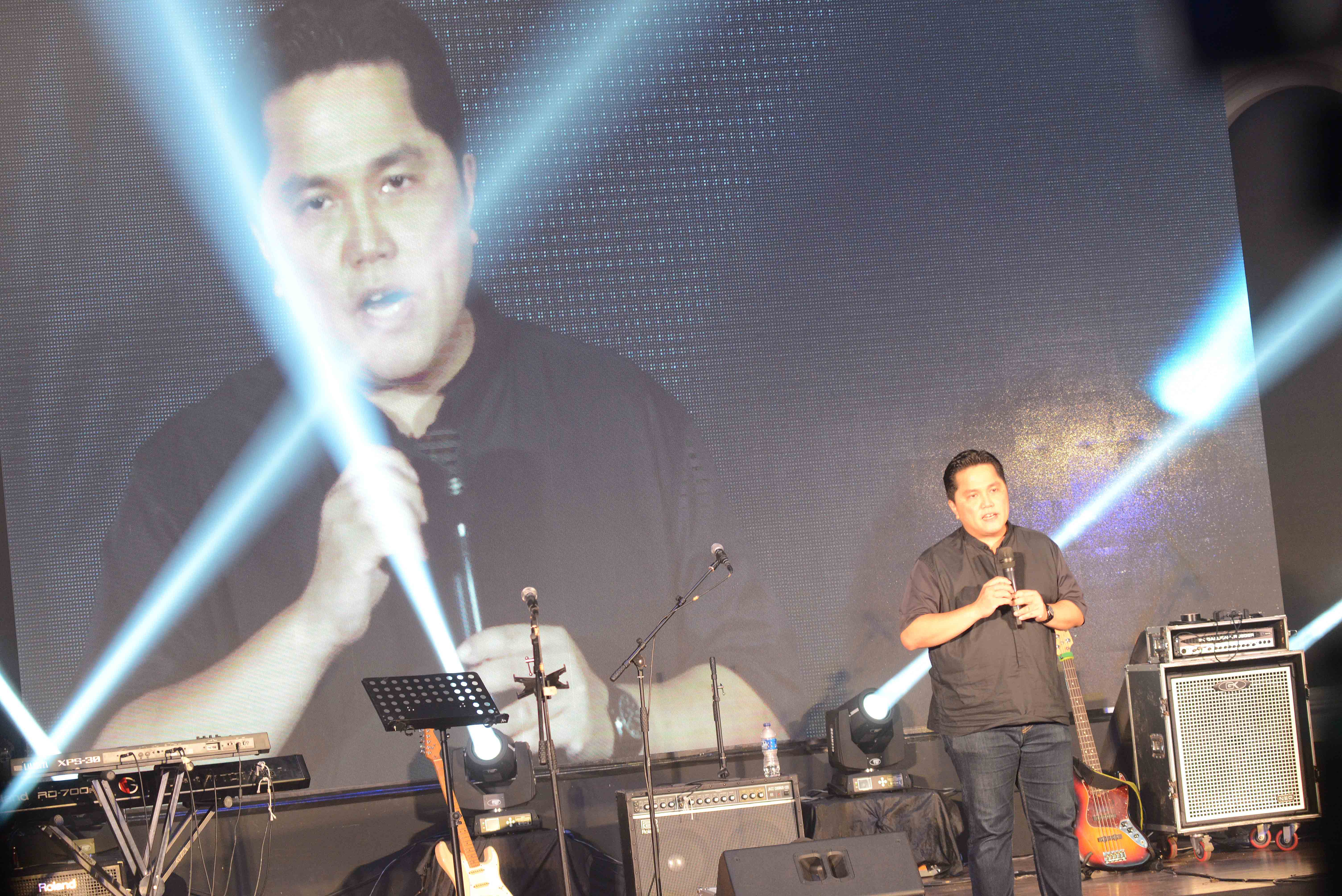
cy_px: 448
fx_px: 3431
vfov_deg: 14.9
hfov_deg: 22.1
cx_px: 671
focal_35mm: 92
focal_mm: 92
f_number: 4.5
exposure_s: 1/125
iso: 2500
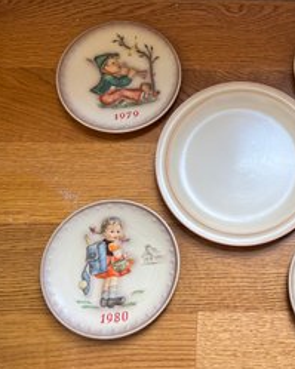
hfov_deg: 40.1
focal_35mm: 35
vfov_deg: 51.5
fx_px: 382
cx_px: 245
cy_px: 187
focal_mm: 5.7
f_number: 1.5
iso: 64
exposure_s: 1/121
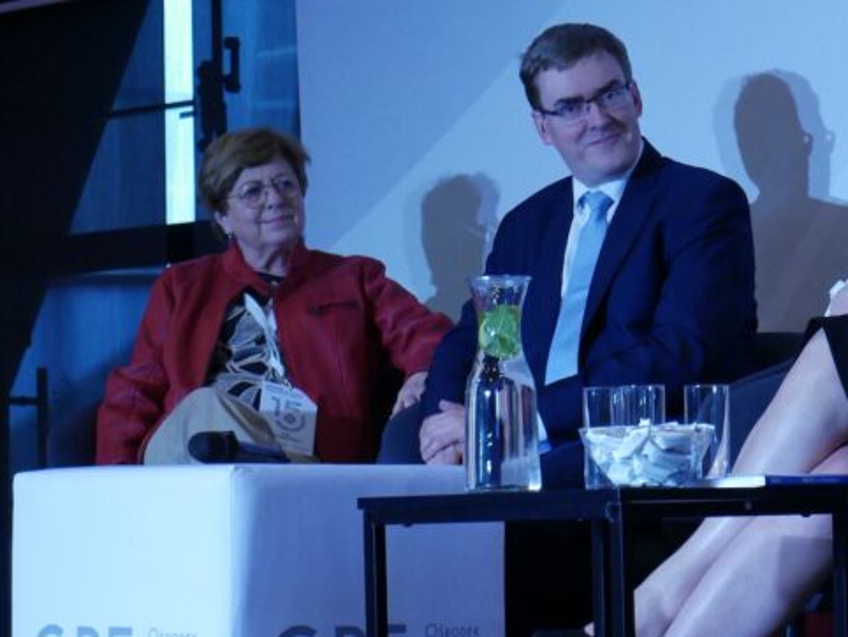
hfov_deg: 12.8
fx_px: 3750
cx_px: 760
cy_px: 311
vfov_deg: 9.7
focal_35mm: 153
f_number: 5.5
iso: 2000
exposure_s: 1/80
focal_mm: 36
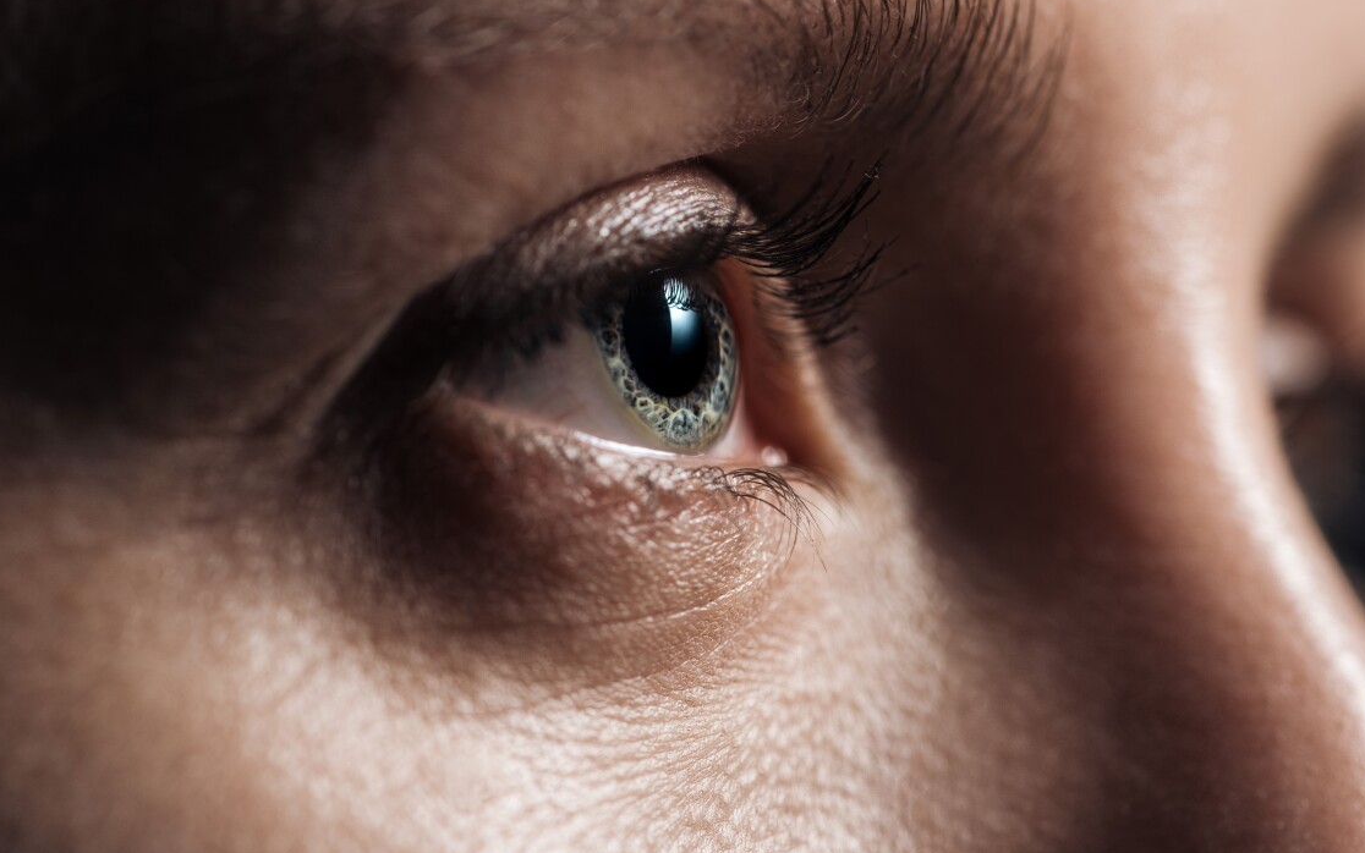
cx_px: 665
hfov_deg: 18.1
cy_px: 446
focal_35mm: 115
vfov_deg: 11.4
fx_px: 4279
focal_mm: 105
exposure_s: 1/160
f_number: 9
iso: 160
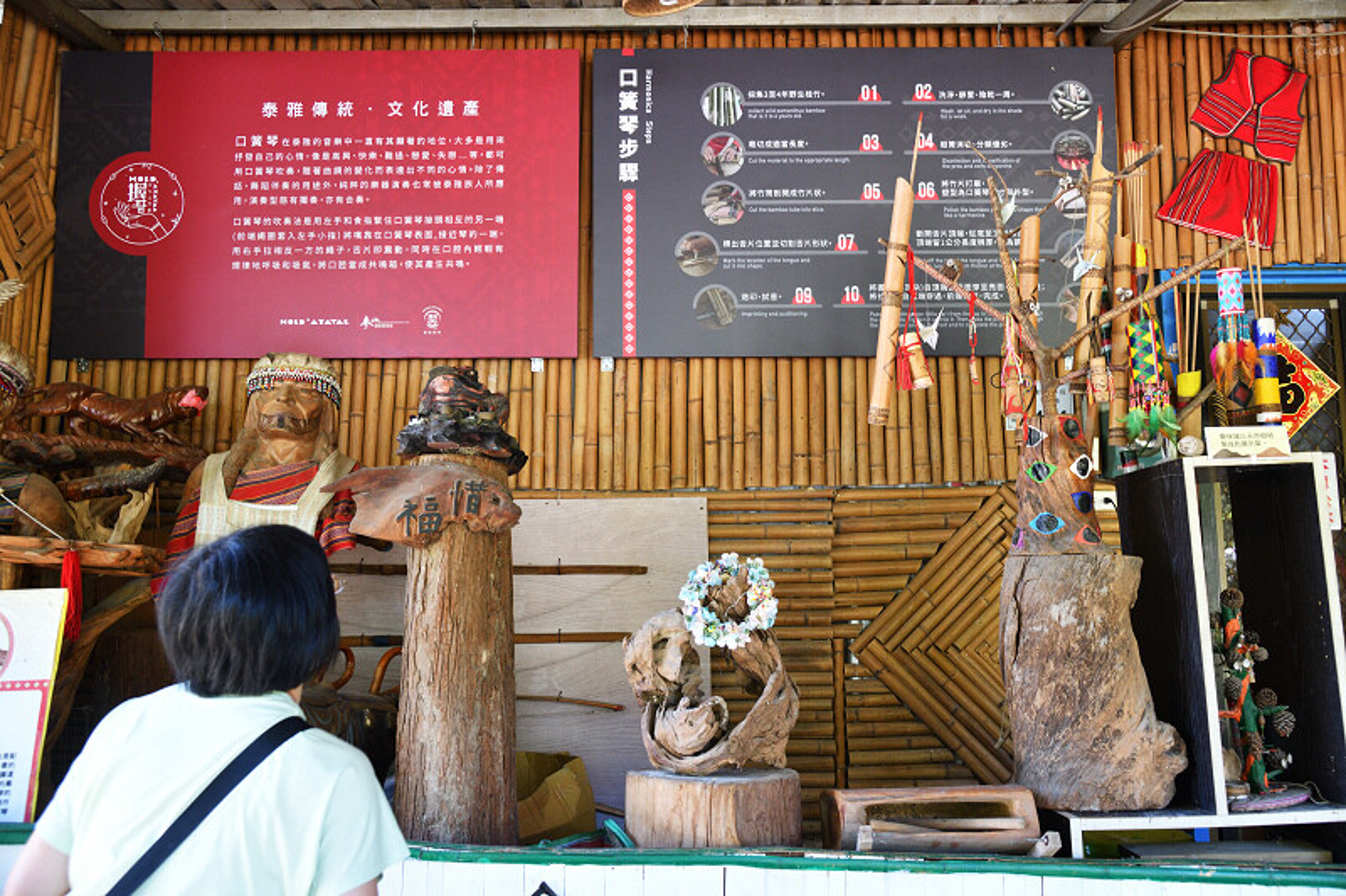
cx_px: 673
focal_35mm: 30
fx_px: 1121
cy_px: 448
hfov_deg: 61.9
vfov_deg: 43.6
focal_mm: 30
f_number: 5.6
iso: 800
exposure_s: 1/60
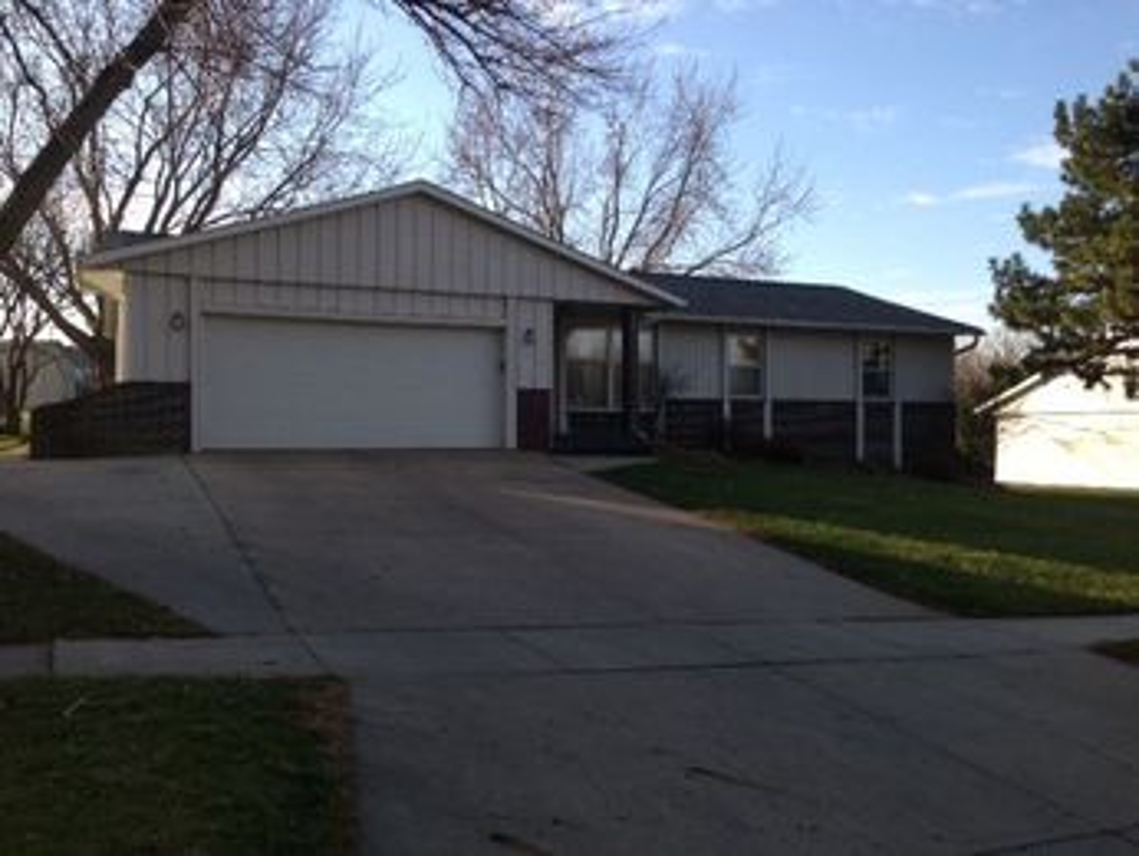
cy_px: 428
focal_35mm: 33
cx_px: 570
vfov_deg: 43.0
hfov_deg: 55.3
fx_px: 1087
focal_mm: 4.13
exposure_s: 1/630
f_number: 2.4
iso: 64
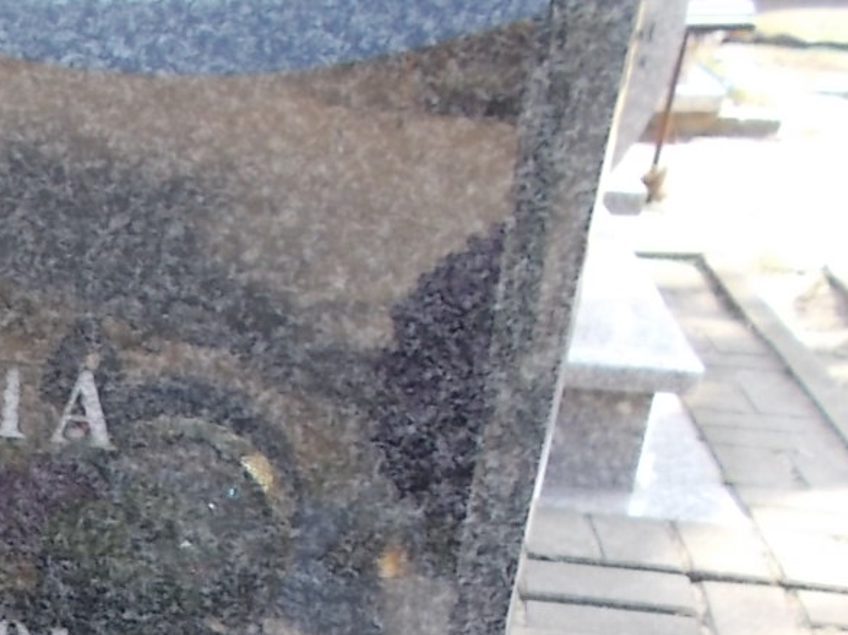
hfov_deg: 24.3
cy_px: 798
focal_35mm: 71
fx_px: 1739
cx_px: -230
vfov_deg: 19.3
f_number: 3.2
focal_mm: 4.6
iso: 80
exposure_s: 1/125
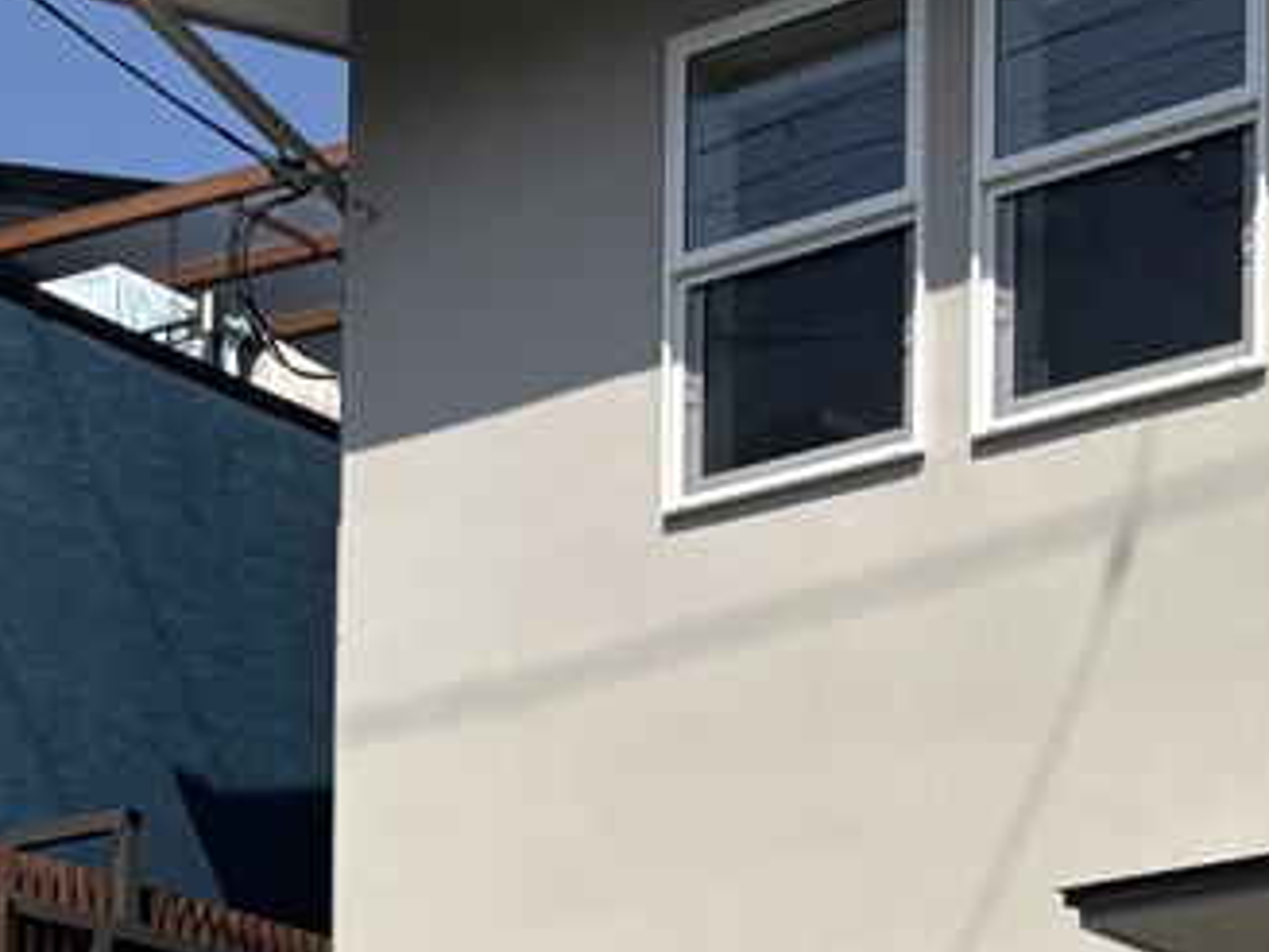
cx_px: 1110
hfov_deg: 20.3
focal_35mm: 95
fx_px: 3483
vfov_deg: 14.0
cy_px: 1649
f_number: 1.6
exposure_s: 1/5076
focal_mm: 5.96
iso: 50
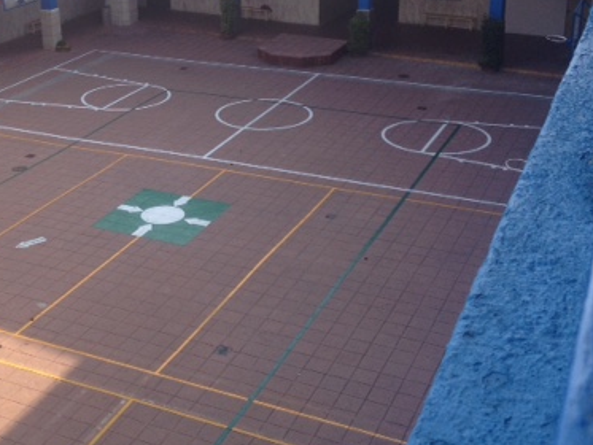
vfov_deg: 24.3
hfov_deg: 32.0
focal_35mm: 60
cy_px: 135
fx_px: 1028
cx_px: 207
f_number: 2.4
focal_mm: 4.28
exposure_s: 1/699
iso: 50
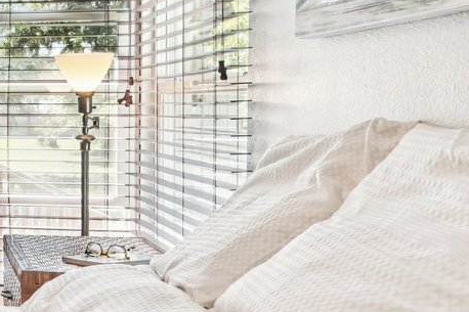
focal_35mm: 76
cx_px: -301
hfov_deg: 21.0
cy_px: 97
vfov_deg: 17.9
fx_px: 990
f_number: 8
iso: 400
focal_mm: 17
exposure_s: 1/8
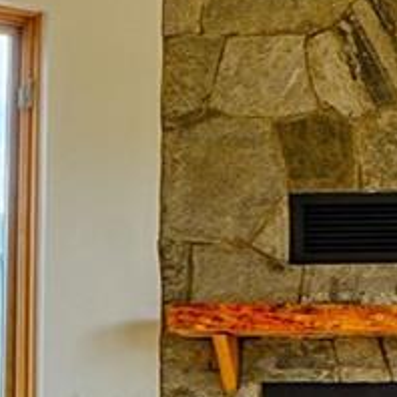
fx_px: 1336
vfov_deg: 16.7
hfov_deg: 15.9
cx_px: 541
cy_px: 335
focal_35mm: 103
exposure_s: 1/20
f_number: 10
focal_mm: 10
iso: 125
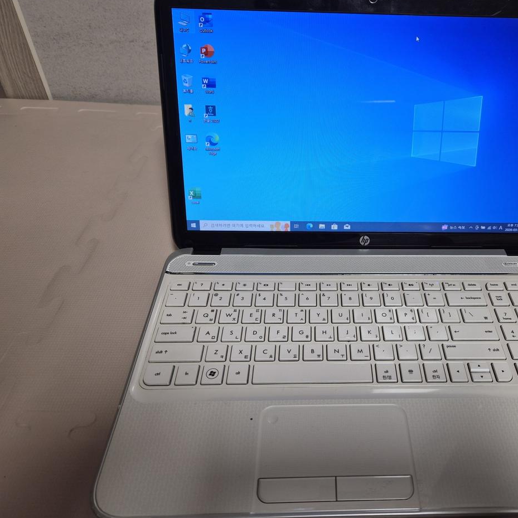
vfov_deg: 57.3
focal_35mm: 28
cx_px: 338
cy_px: 251
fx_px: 474
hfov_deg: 56.3
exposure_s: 1/50
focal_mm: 5.4
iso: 50
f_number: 1.8
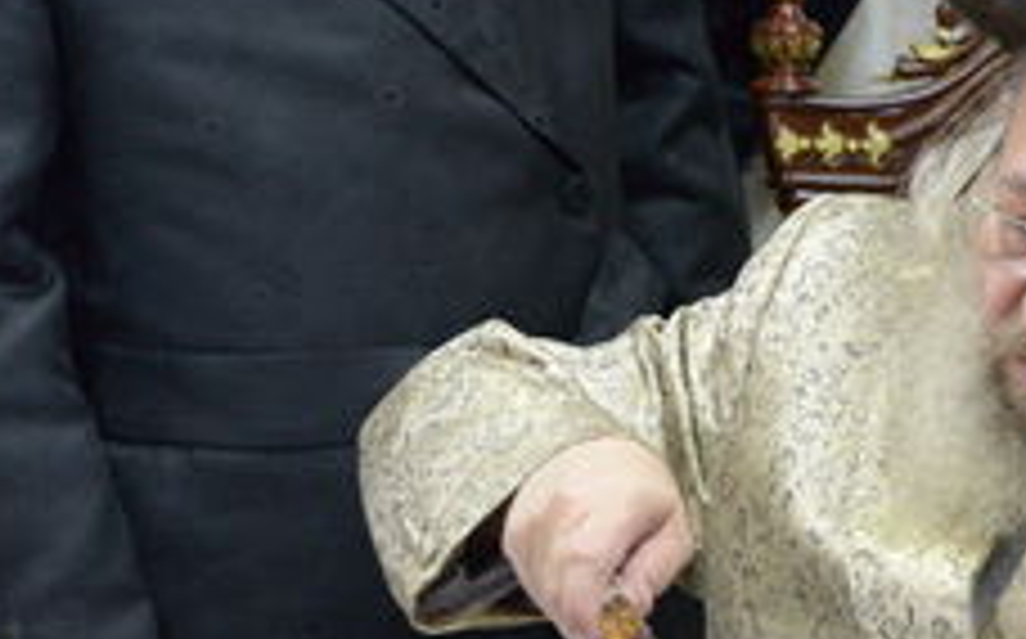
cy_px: 392
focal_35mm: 218
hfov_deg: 9.6
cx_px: 770
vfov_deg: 6.0
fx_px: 6090
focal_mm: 122
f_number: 5.6
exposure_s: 1/160
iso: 5000
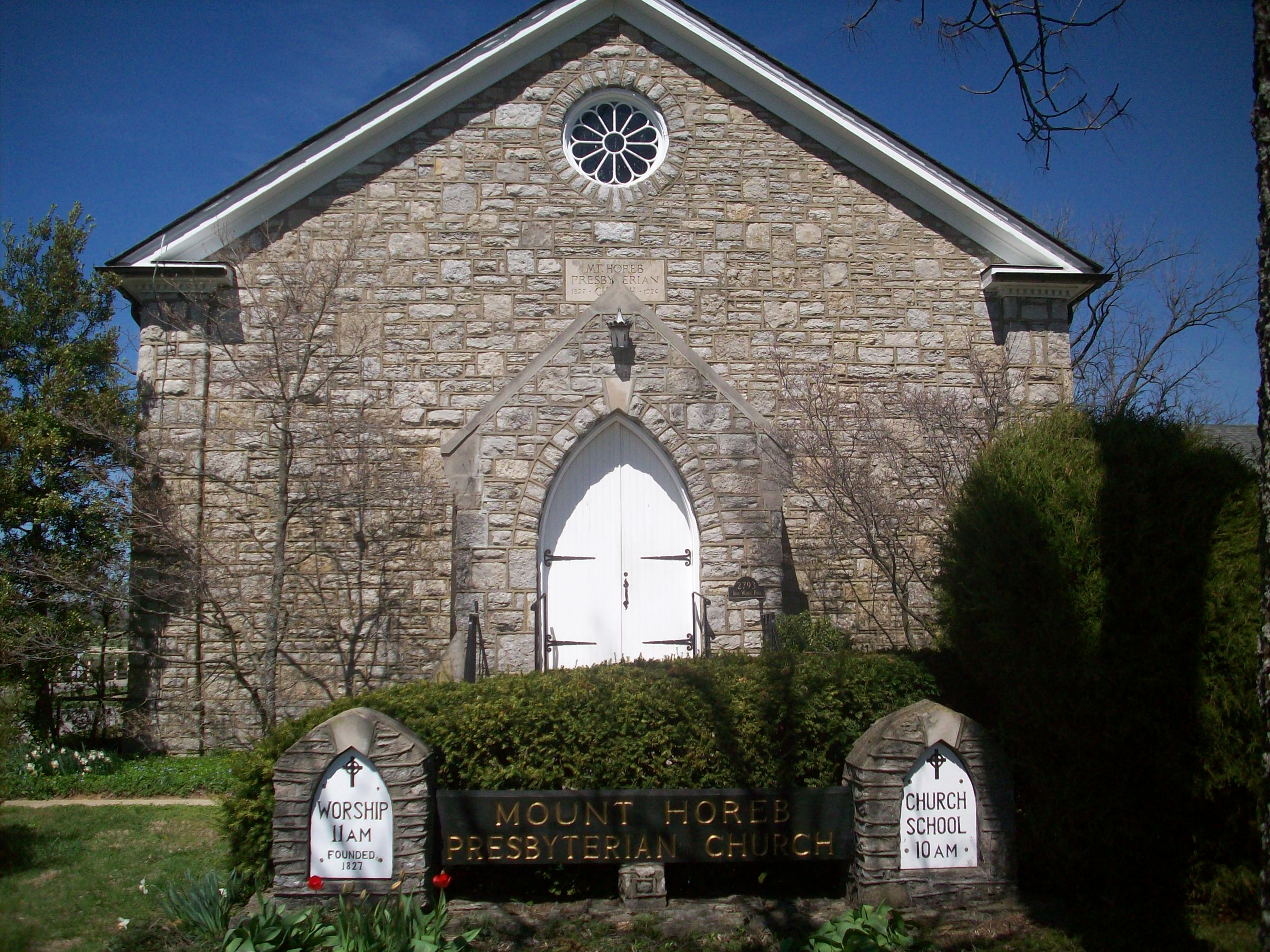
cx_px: 635
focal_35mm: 37
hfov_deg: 50.1
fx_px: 1357
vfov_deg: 38.7
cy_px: 476
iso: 80
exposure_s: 1/647
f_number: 5.6
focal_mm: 6.2
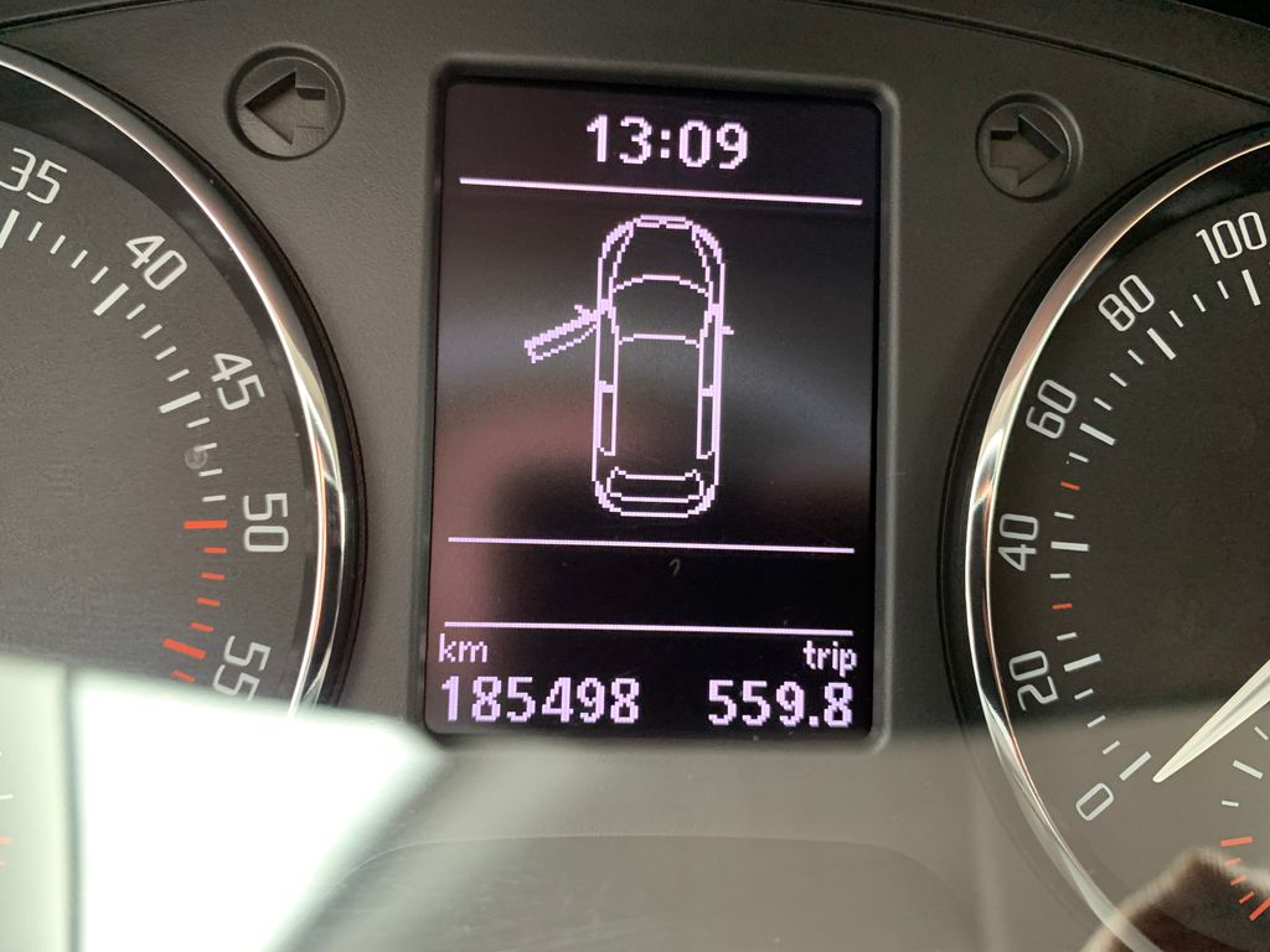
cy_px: 476
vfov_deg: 53.1
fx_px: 954
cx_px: 635
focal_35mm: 26
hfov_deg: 67.3
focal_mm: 4.25
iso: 250
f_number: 1.8
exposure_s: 1/60
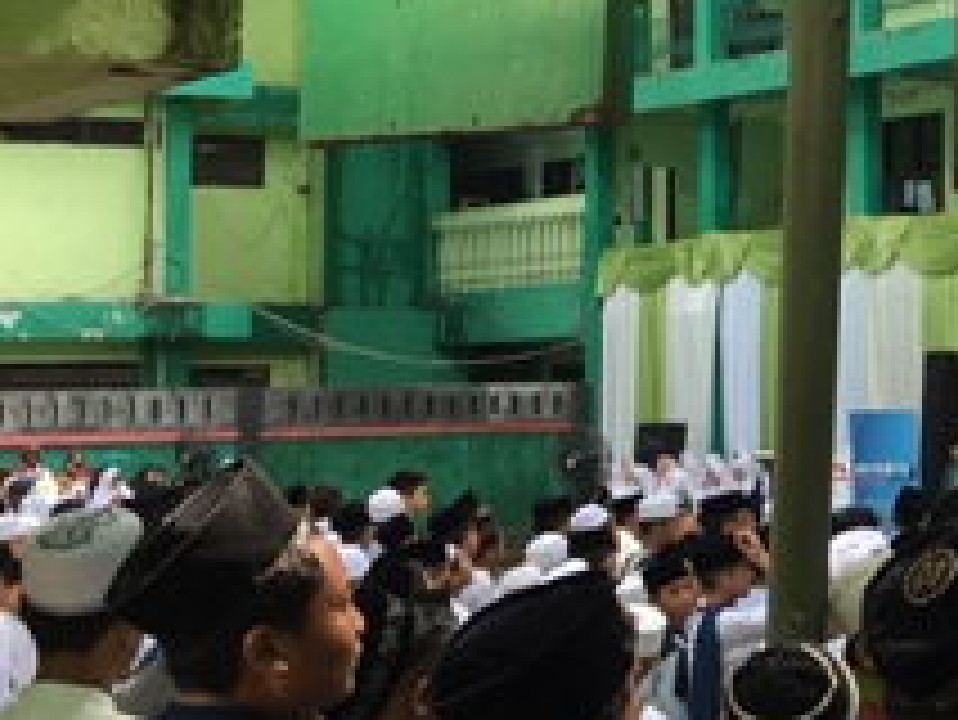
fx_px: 2409
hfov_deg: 20.1
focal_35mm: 87
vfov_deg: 16.9
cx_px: 1331
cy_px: 234
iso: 32
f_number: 2.2
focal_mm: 4.15
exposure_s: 1/50
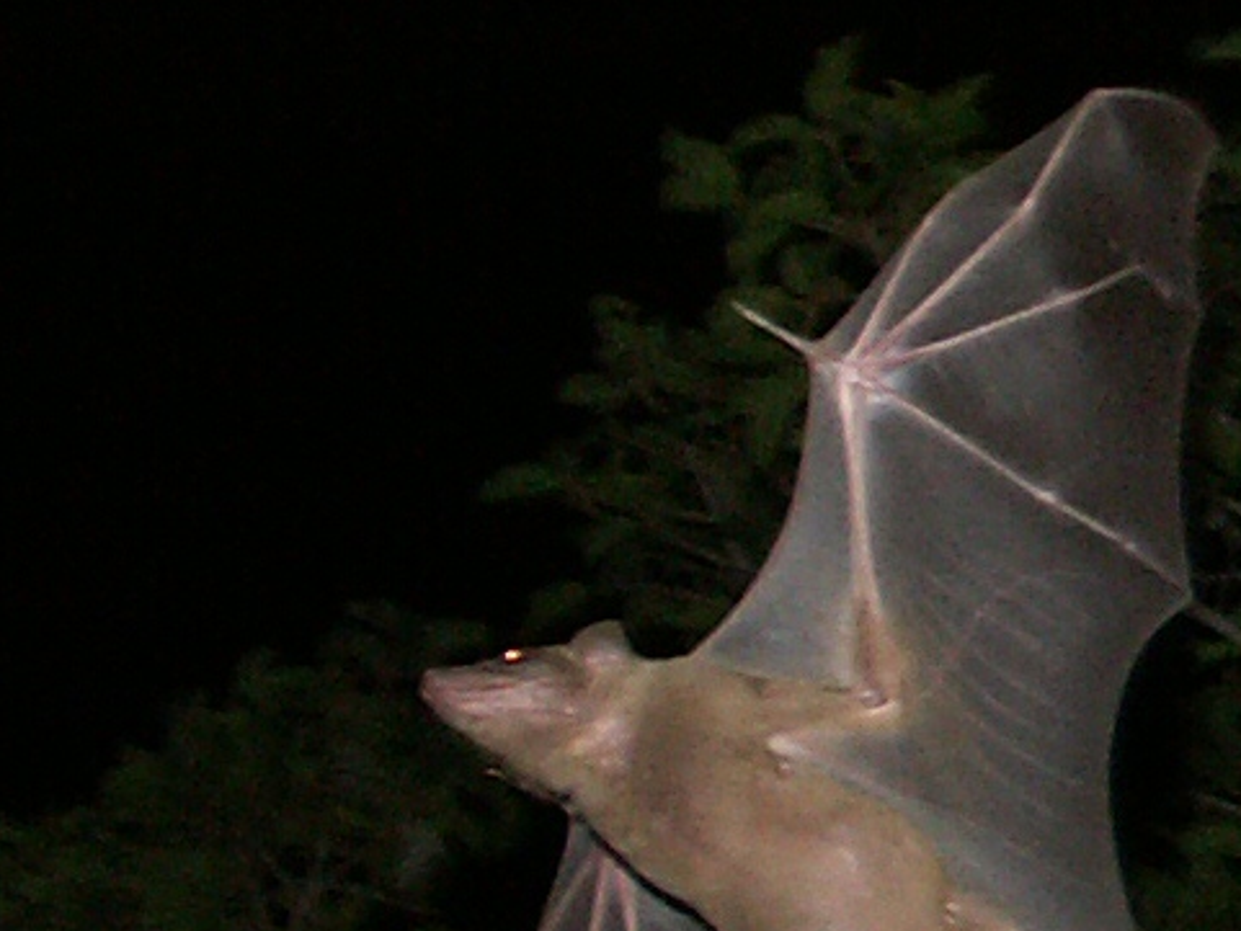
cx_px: 806
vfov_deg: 17.7
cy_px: 701
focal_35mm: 83
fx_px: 2976
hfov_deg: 23.5
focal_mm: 10.33
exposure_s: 1/60
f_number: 3.5
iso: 100
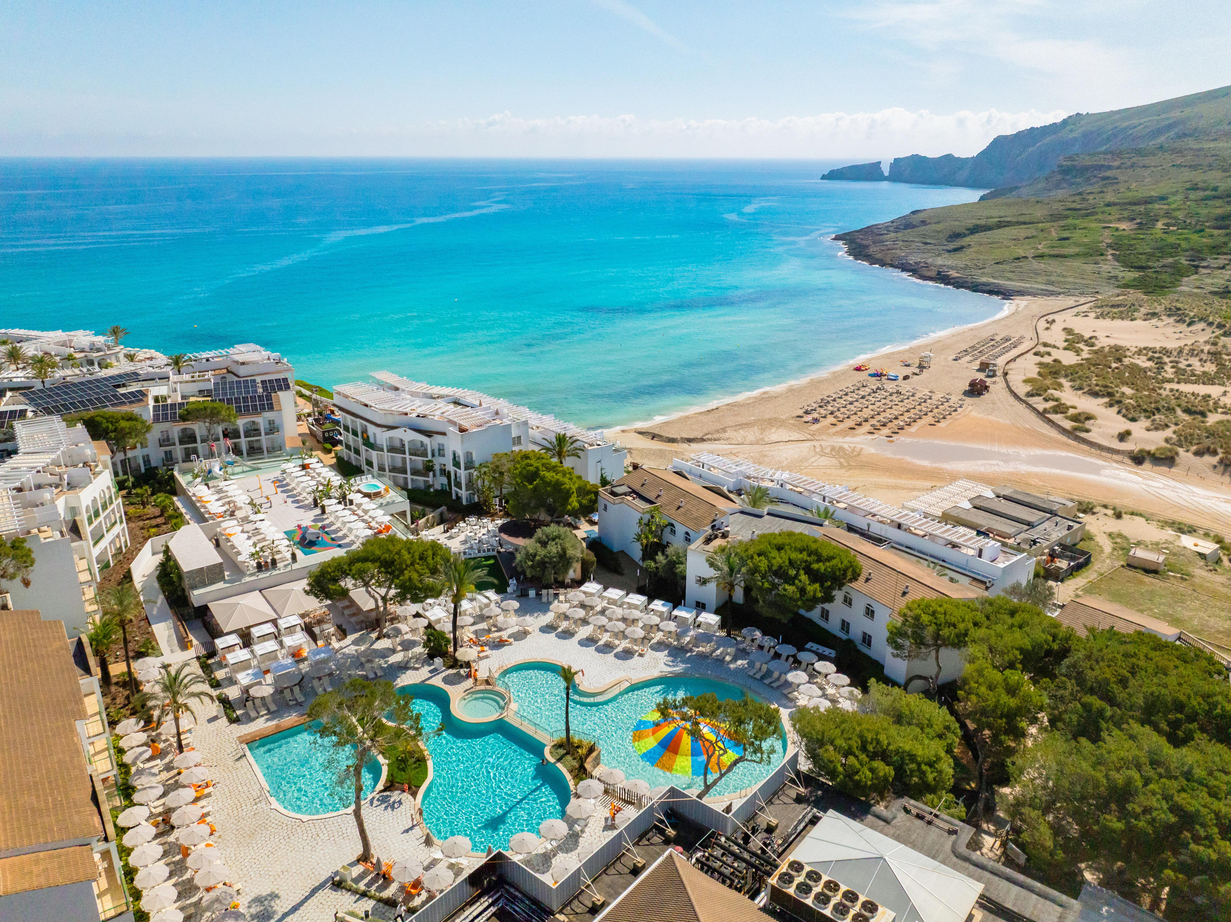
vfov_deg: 56.8
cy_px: 461
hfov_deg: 71.6
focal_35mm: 24
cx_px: 616
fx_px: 853
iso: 400
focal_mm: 12.29
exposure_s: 1/320
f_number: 2.8
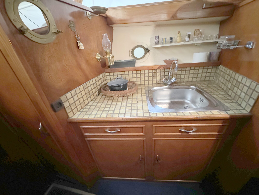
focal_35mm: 14
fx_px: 105
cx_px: 130
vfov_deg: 85.7
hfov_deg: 102.1
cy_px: 98
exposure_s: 1/25
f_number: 2.2
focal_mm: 2.22
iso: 1600
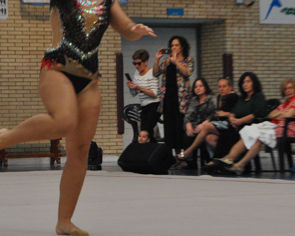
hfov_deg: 10.1
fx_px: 1660
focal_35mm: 190
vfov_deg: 8.1
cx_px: 93
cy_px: 67
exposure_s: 1/160
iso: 800
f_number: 6.3
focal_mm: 55
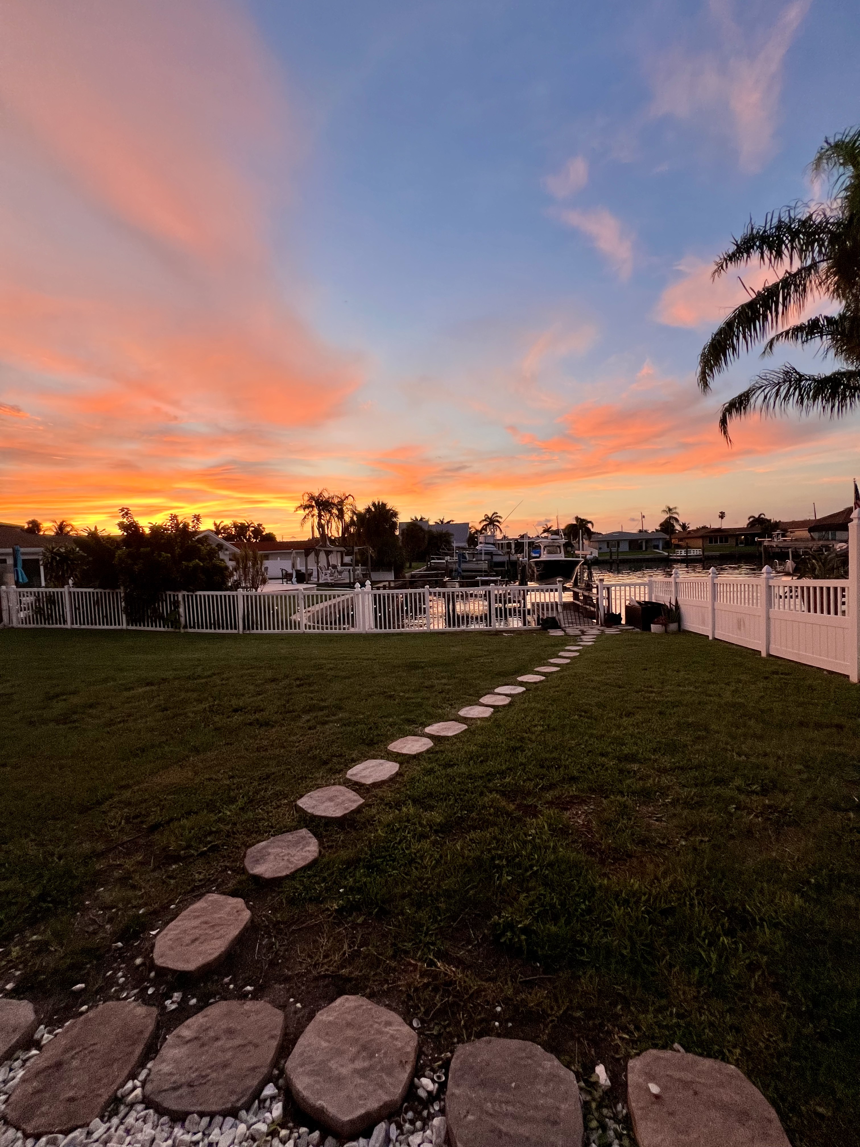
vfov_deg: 106.2
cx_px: 430
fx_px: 431
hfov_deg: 89.9
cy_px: 574
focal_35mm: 13
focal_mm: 1.57
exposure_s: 1/99
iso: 100
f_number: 1.8
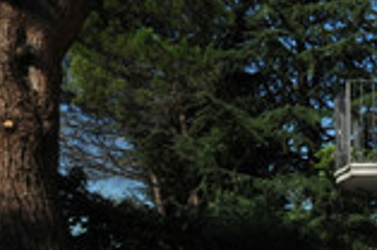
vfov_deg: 10.7
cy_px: 352
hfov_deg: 13.3
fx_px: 1296
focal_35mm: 124
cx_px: 834
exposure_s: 1/200
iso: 200
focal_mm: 19
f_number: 18
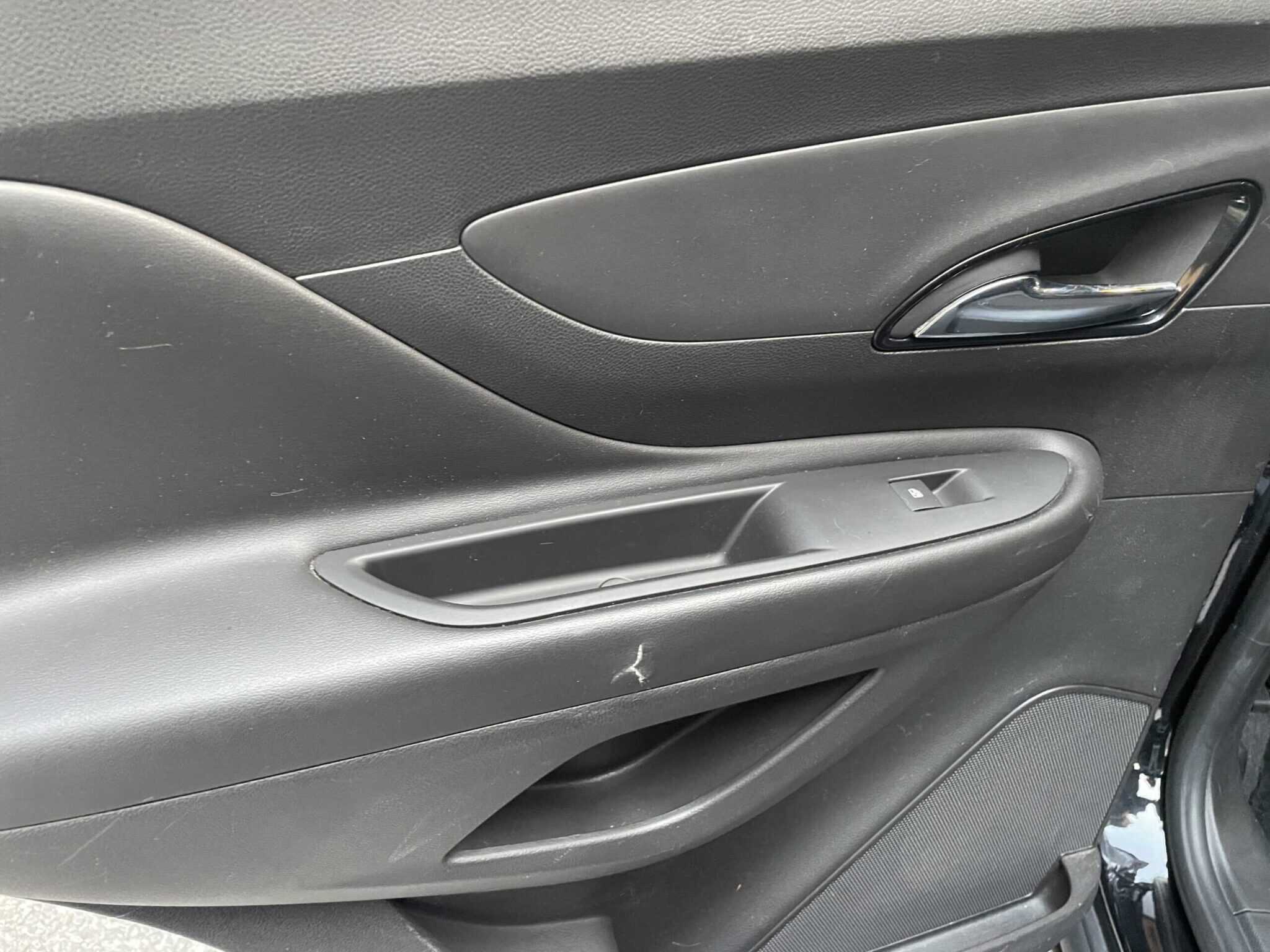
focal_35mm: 26
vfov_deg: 53.1
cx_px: 635
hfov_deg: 67.3
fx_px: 954
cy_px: 476
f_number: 1.6
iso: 640
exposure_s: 1/36
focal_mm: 4.2
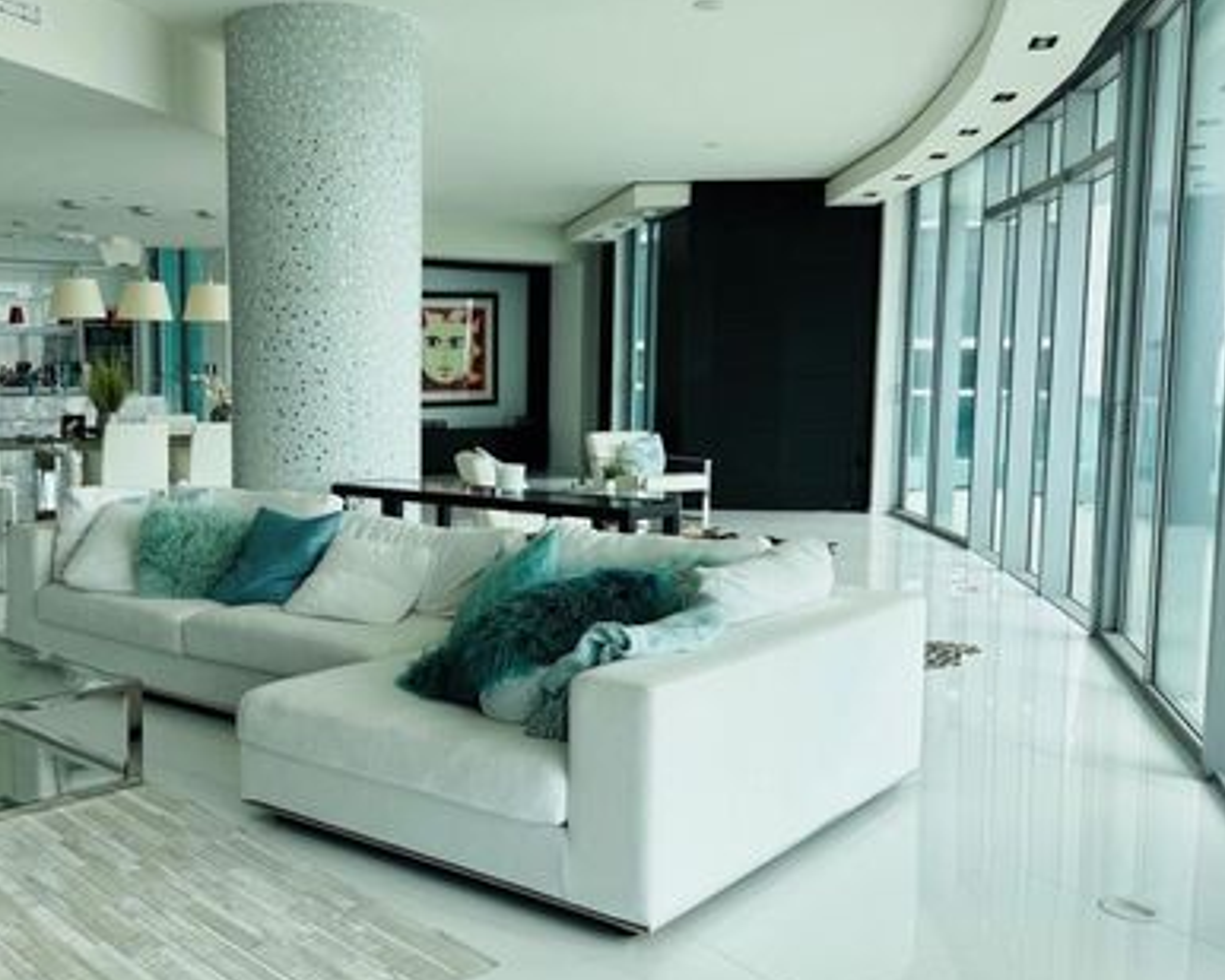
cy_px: 484
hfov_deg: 49.9
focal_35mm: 36
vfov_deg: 41.2
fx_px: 1306
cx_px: 473
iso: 80
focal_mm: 6.76
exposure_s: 1/121
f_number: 1.78
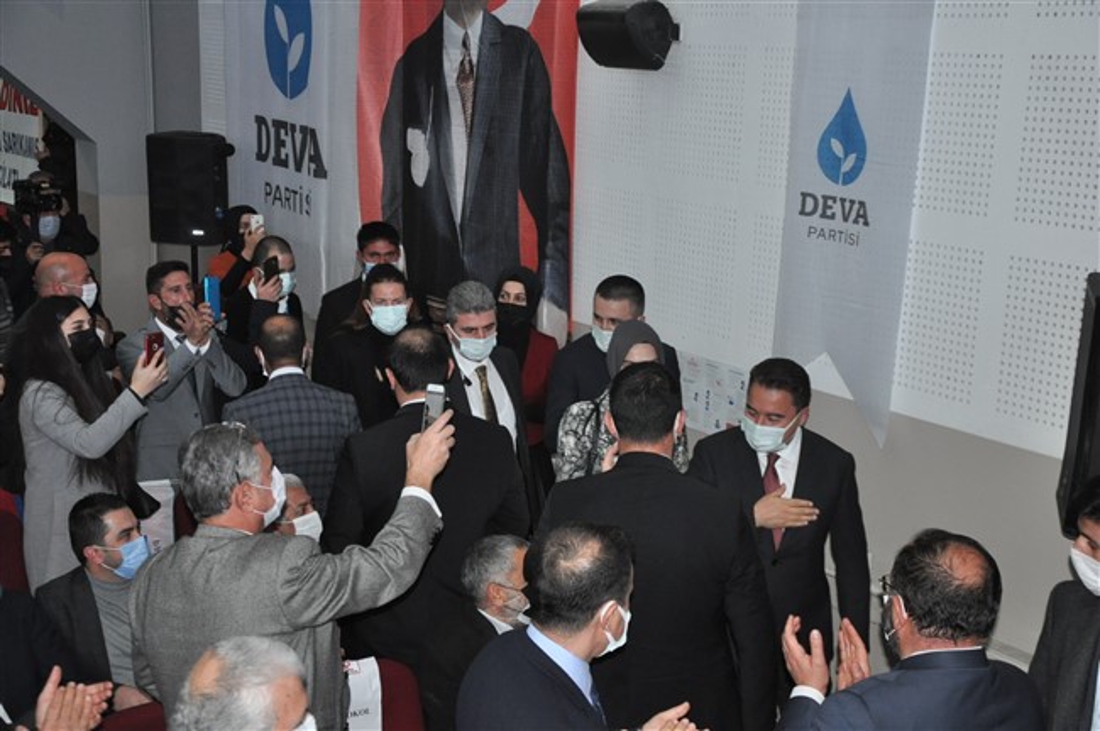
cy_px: 366
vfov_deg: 25.7
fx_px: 1603
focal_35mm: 52
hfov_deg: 37.9
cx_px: 550
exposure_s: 1/60
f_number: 5
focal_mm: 35
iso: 1600
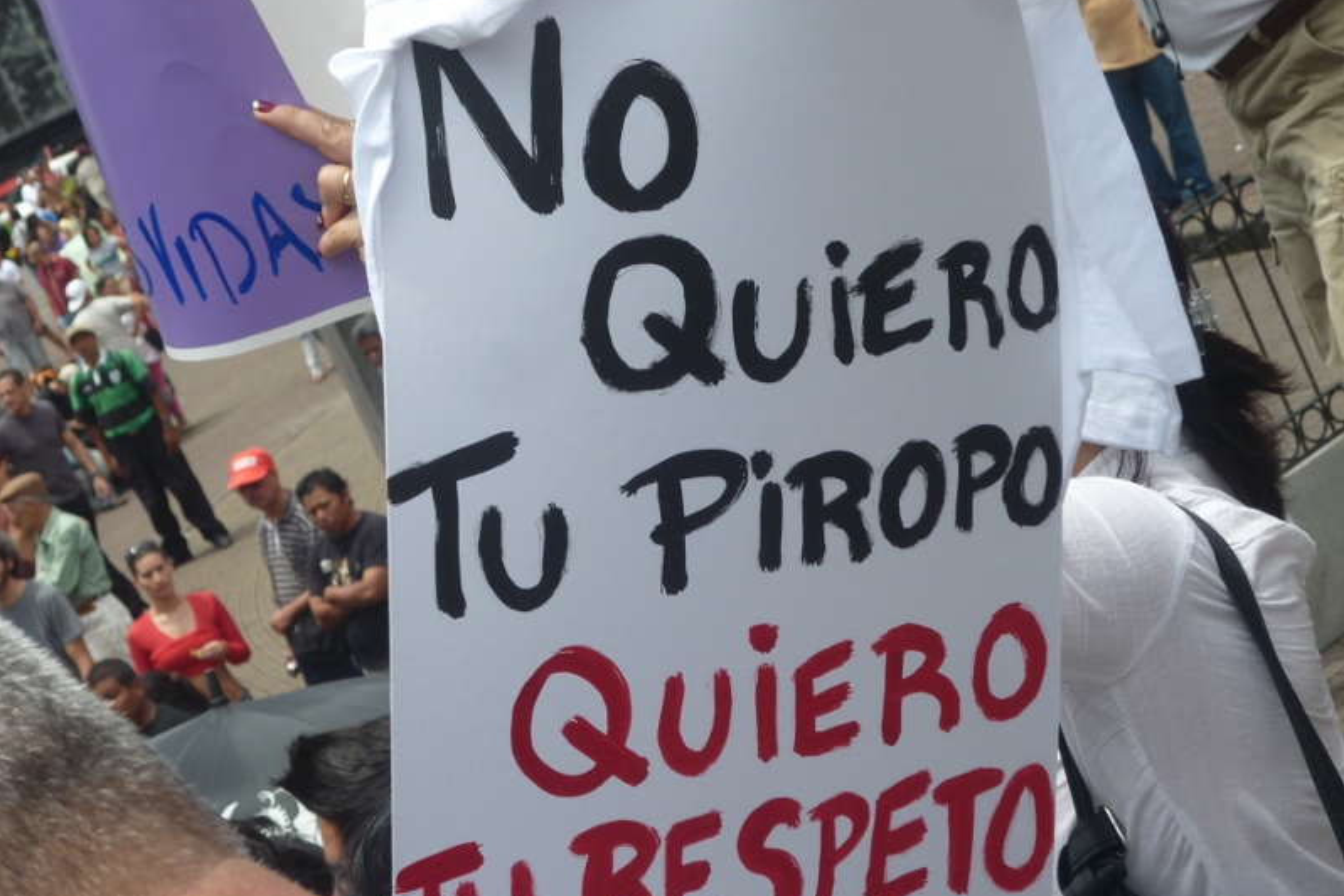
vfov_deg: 14.1
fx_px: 3621
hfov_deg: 21.0
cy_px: 470
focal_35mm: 97
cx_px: 672
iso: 80
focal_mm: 15.3
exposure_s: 1/400
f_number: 4.7
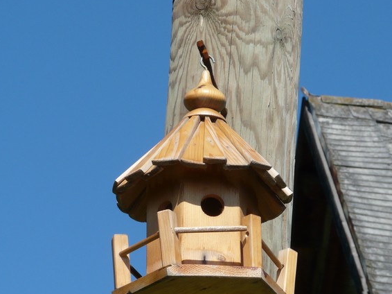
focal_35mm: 280
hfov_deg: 7.1
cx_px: 257
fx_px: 3169
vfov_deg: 5.3
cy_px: 168
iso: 100
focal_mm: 32.5
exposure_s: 1/400
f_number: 6.3
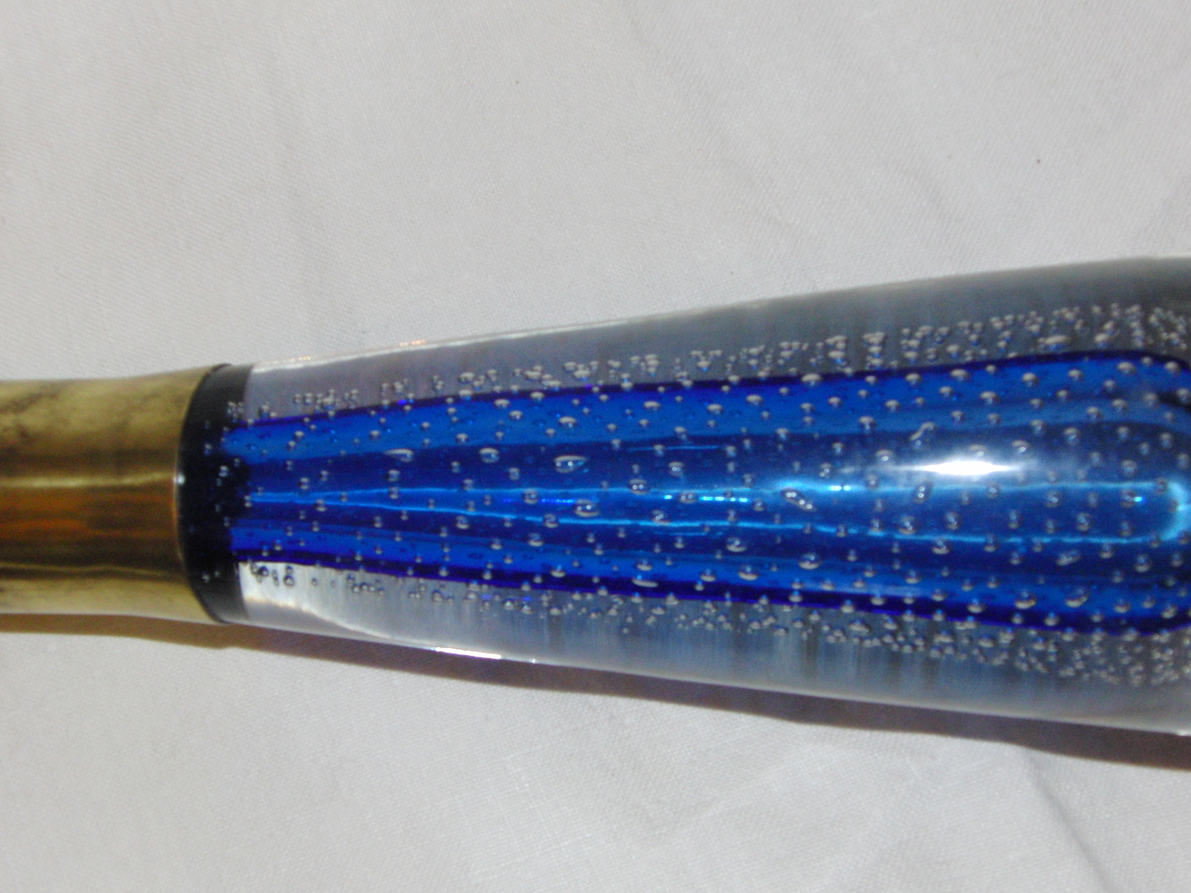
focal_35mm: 41
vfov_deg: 35.1
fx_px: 1411
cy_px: 446
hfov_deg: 45.8
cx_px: 596
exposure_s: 1/60
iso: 400
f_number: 3.1
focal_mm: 7.2
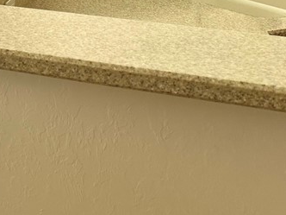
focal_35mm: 74
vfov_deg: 19.0
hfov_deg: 22.1
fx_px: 611
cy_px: -33
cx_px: -136
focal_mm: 6.86
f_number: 1.78
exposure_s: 1/179
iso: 64
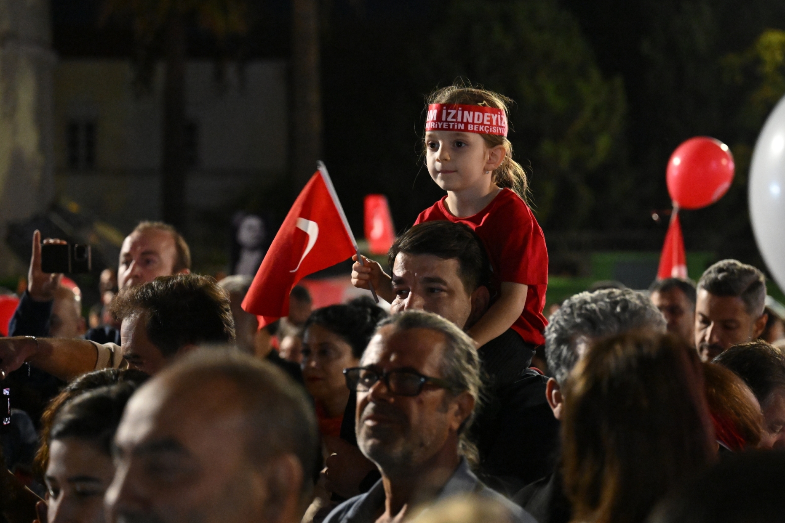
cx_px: 459
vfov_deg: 16.5
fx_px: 1810
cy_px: 247
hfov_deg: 24.4
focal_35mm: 83
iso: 10000
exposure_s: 1/100
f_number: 2.8
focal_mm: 70
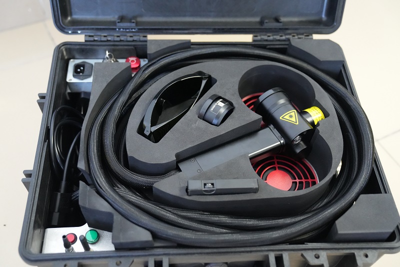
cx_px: 200
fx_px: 455
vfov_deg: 32.6
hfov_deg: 47.4
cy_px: 134
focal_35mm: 41
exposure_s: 1/160
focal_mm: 41
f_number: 2.8
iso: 8000
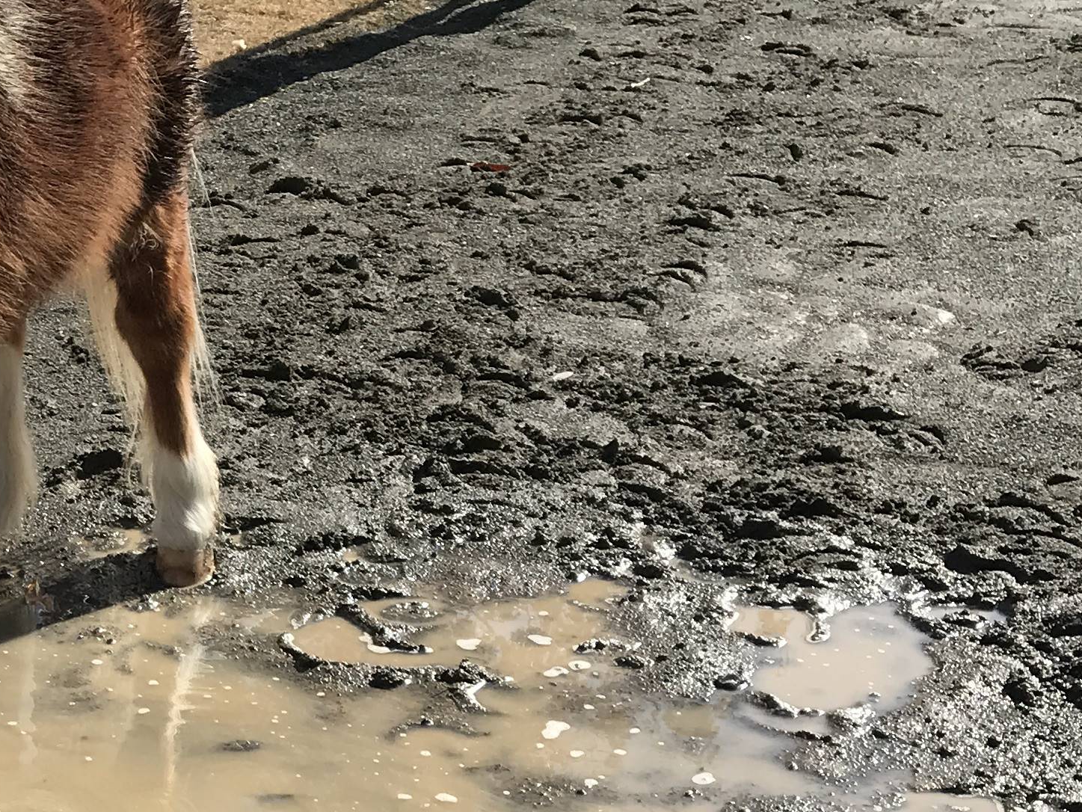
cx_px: -203
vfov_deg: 18.4
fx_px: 2439
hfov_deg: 23.0
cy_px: 806
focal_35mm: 78
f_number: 1.8
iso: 20
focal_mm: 4
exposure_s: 1/2083
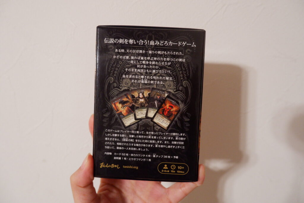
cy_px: 102
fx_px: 194
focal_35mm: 23
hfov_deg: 76.1
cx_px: 152
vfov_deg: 55.1
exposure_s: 1/70
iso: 3200
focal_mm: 15.2
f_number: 4
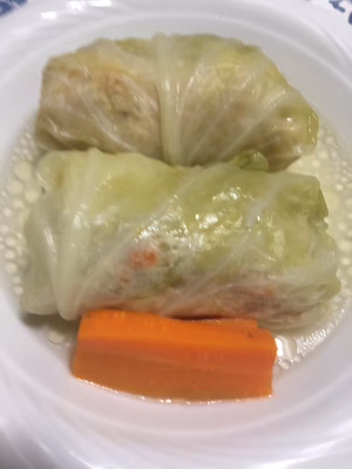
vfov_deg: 61.7
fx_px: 393
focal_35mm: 29
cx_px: 176
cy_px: 234
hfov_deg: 48.2
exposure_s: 1/30
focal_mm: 4.15
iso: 64
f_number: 2.2
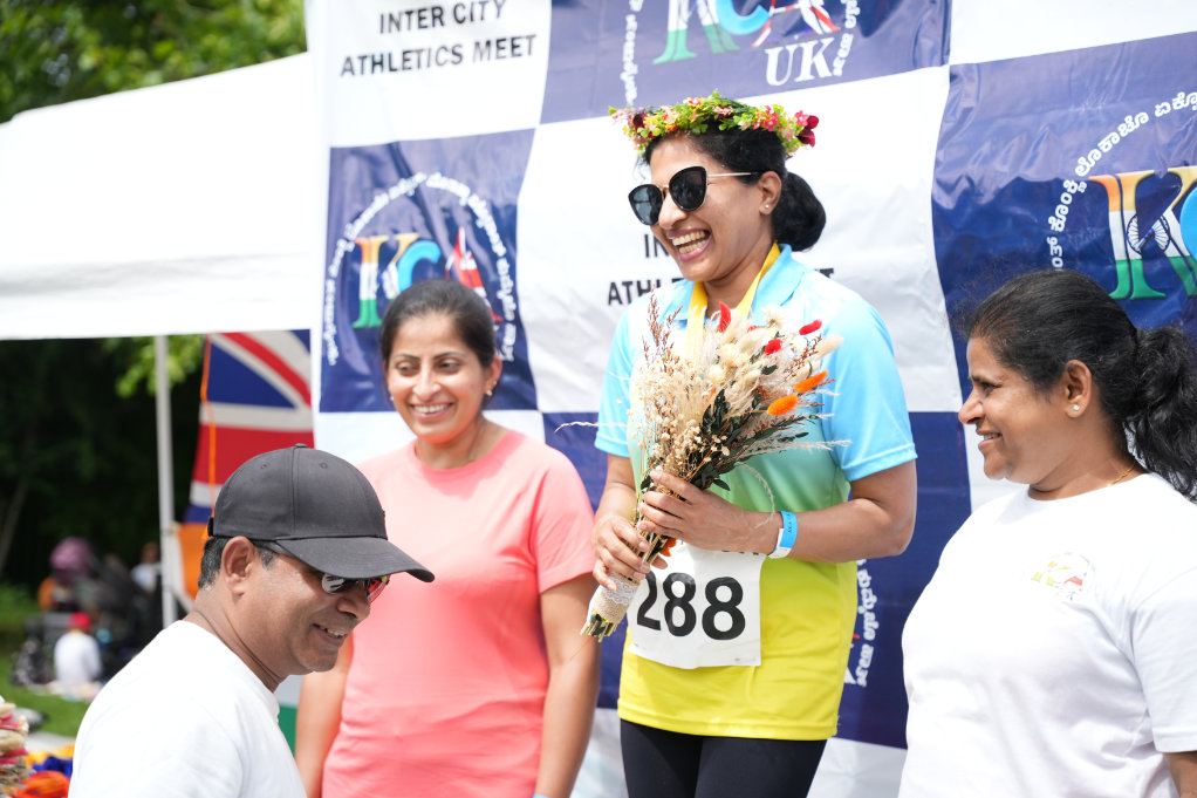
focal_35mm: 55
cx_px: 598
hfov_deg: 36.3
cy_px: 399
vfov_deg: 24.6
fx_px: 1828
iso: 250
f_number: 2.8
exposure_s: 1/1600
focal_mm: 55
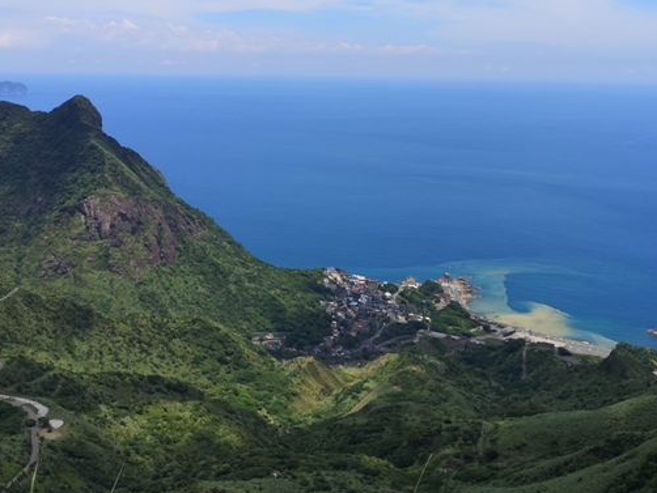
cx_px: 326
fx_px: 817
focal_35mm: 43
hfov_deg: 43.8
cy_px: 136
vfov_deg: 33.1
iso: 50
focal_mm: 3.95
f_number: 1.8
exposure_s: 1/2717
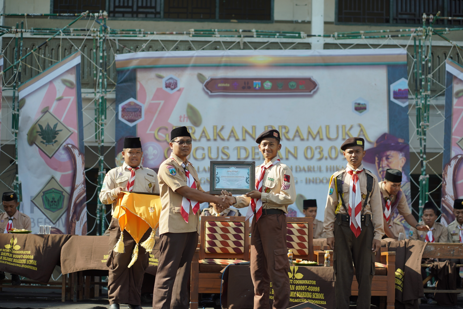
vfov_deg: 16.1
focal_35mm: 85
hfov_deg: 23.9
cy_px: 154
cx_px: 232
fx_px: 1093
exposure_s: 1/1250
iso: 100
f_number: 2.2
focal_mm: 85
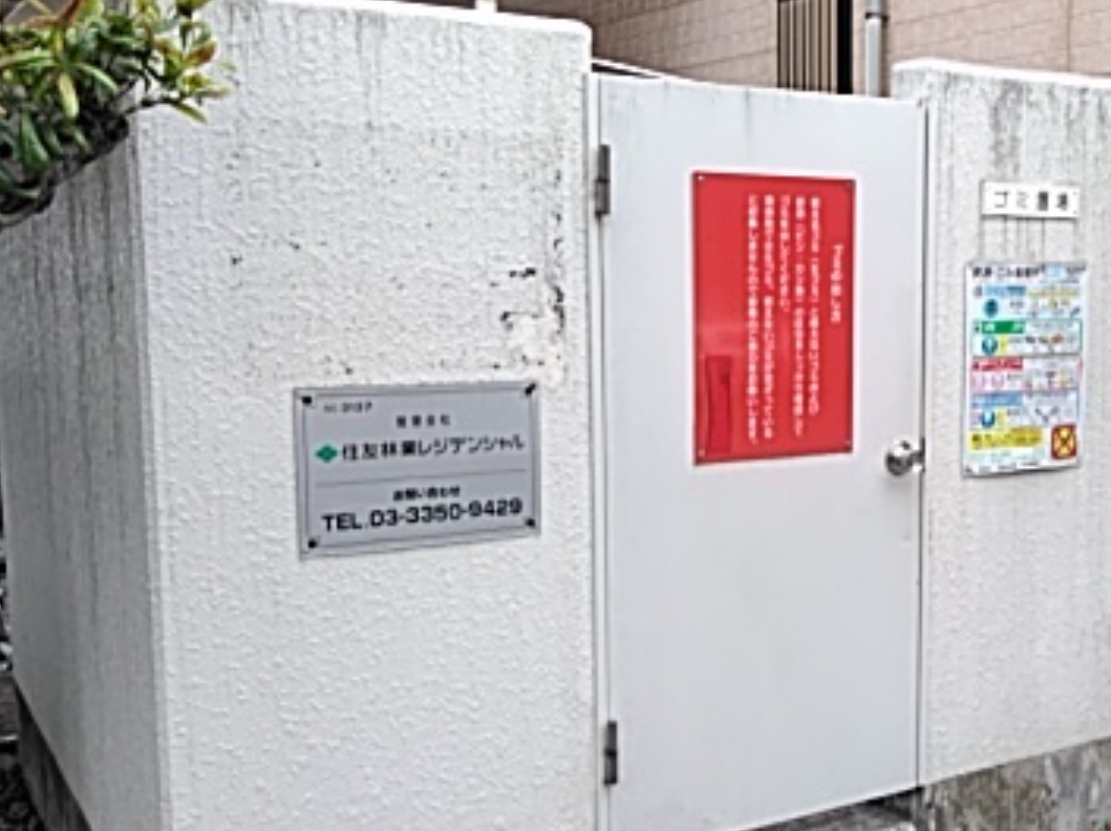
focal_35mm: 49
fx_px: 1571
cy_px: 460
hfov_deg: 37.7
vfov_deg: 29.6
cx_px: 875
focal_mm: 3.46
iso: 62
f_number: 2.2
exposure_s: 1/125
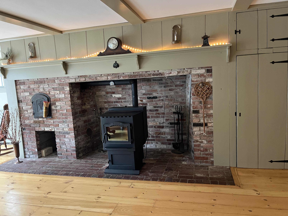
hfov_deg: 67.3
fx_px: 216
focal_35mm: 26
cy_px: 108
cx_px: 144
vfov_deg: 53.1
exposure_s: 1/60
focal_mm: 5.1
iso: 320
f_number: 1.6
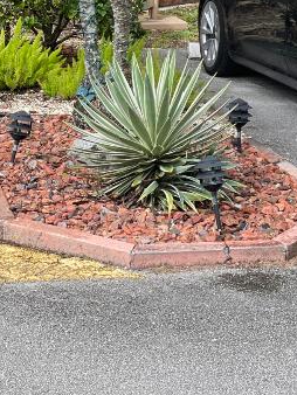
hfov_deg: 12.6
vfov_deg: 16.2
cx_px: 143
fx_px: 1348
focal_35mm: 118
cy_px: -26
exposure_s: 1/675
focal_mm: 6
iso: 32
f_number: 2
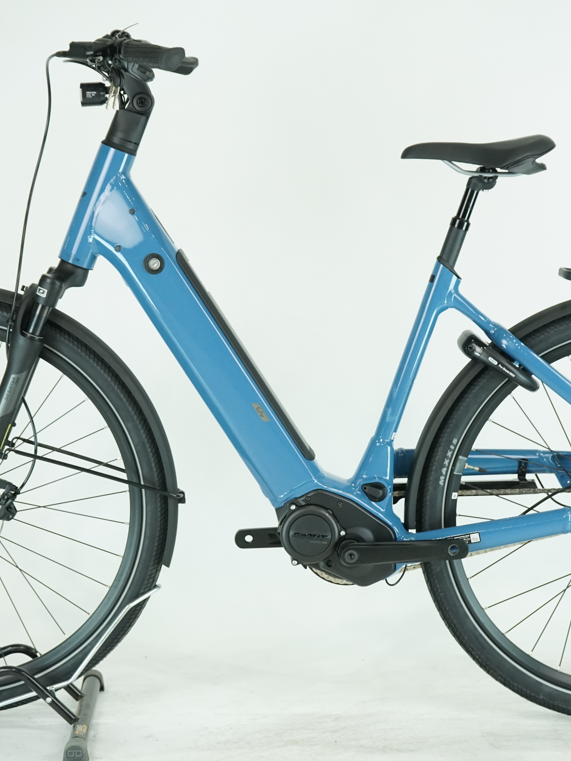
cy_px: 382
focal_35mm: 80
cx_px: 288
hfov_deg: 18.4
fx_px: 1759
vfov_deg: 24.4
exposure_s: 1/200
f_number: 5.6
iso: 1600
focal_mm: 55
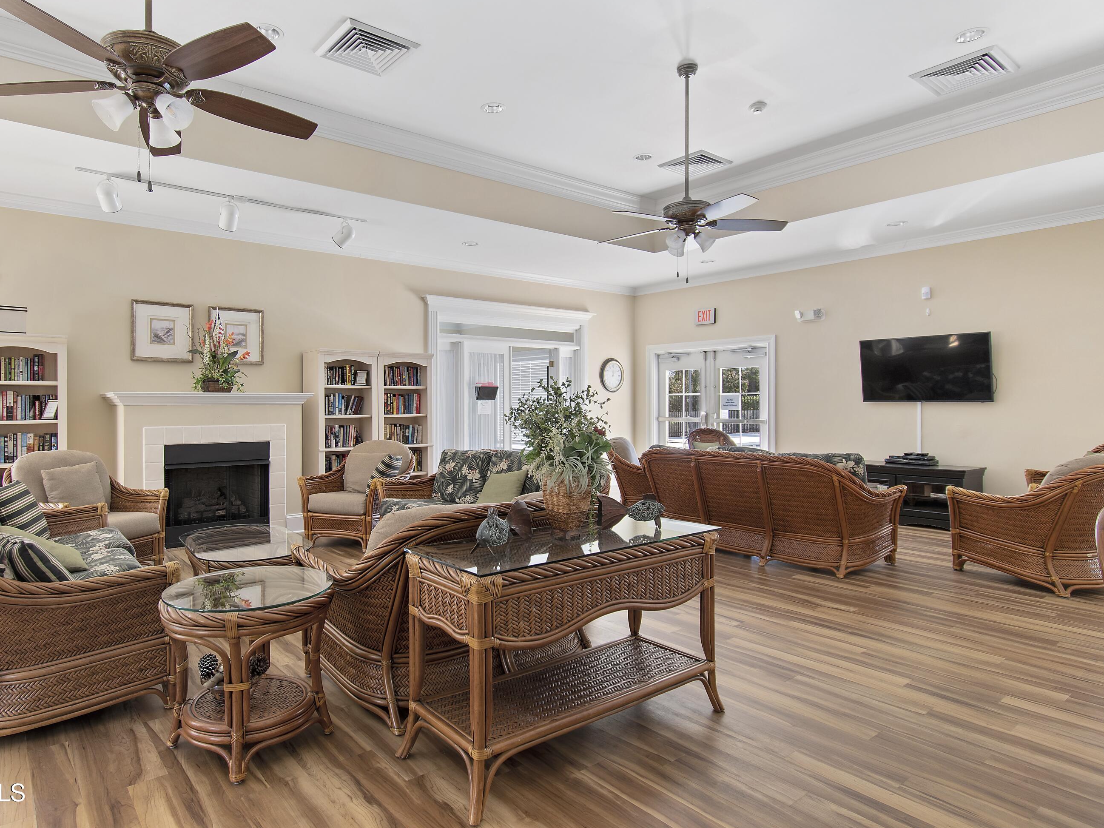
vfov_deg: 66.0
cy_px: 407
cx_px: 482
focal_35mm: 20
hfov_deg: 81.4
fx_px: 638
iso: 100
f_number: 4.8
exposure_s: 1/10
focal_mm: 12
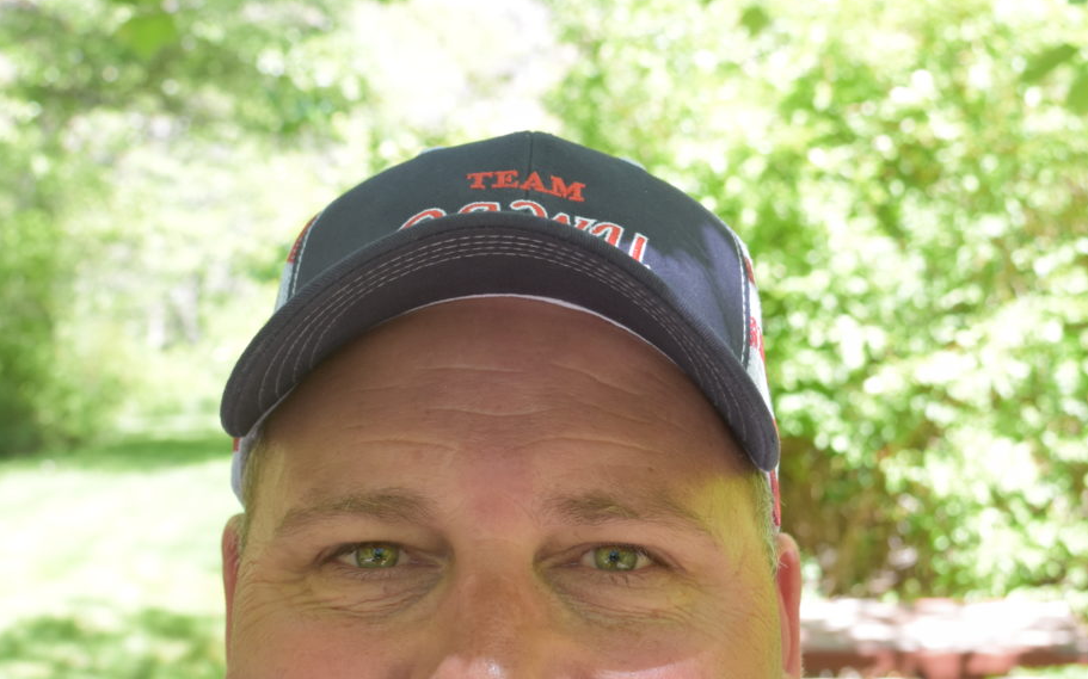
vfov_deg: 18.2
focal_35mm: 71
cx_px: 559
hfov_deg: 29.0
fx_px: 2105
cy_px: 537
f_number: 7.1
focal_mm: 30
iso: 800
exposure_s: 1/200
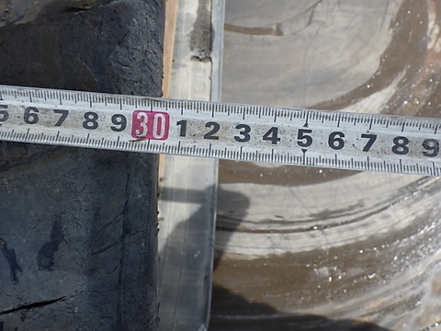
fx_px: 433
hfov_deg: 54.0
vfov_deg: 41.8
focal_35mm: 34
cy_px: 166
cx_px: 220
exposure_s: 1/320
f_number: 4.6
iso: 125
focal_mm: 6.1
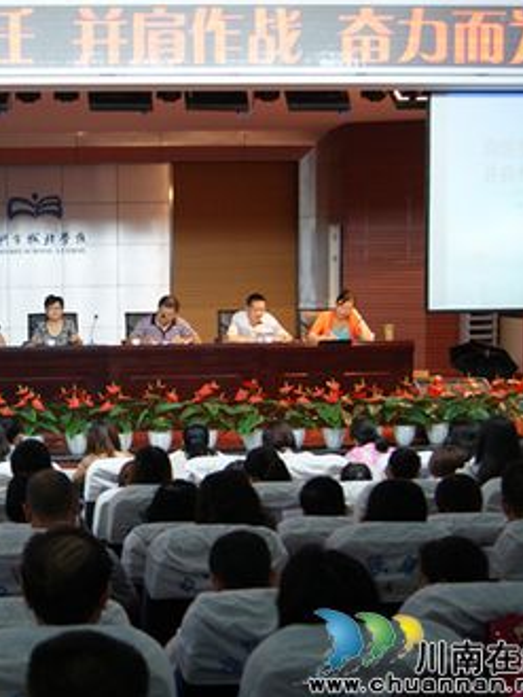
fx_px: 1148
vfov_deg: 33.8
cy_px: 350
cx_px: 53
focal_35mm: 57
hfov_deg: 24.9
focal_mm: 26
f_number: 4.5
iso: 400
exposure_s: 1/25
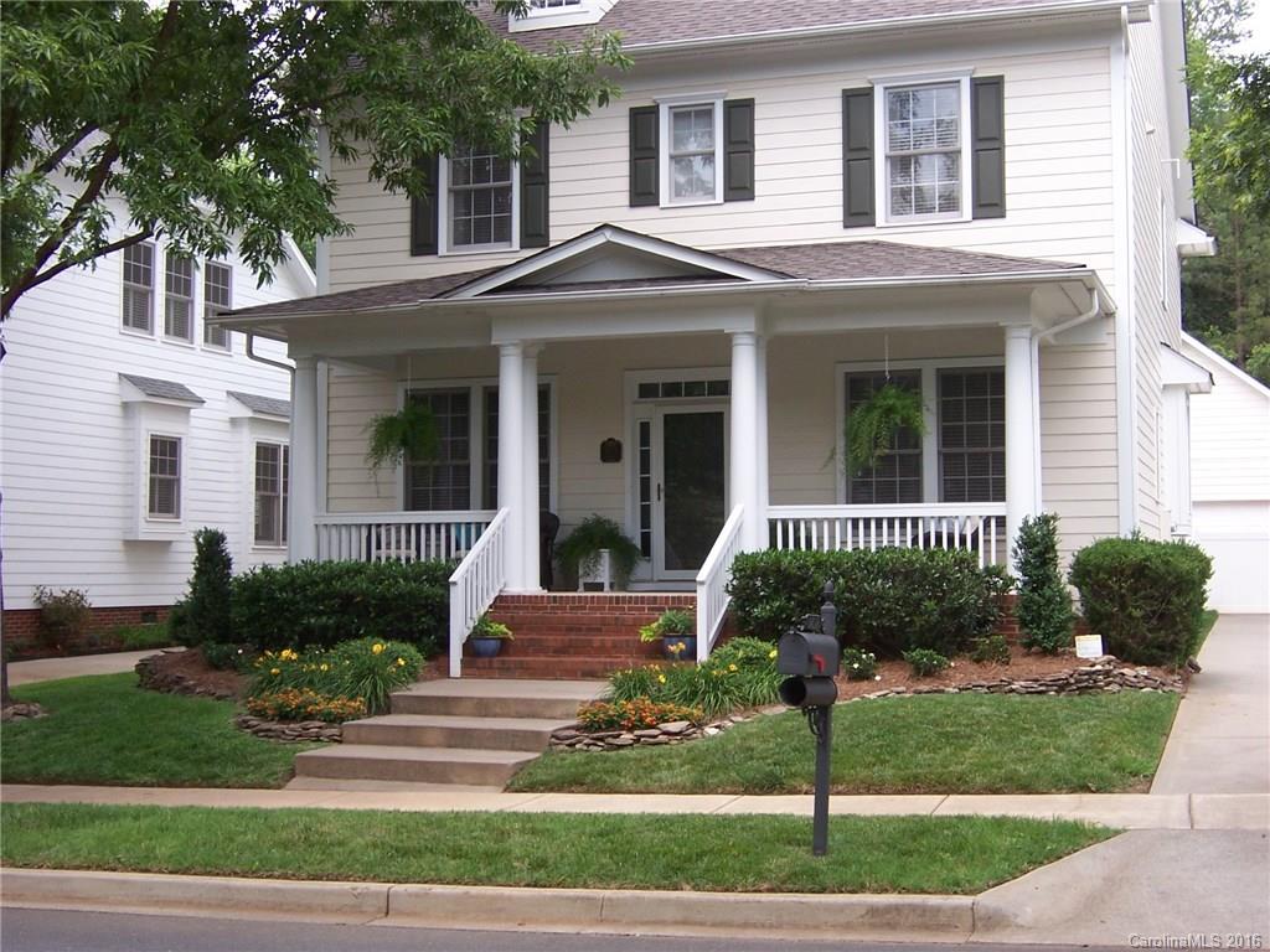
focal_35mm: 49
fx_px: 1798
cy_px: 476
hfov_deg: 38.9
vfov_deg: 29.7
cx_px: 635
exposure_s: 1/180
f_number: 4
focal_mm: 8.2
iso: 80
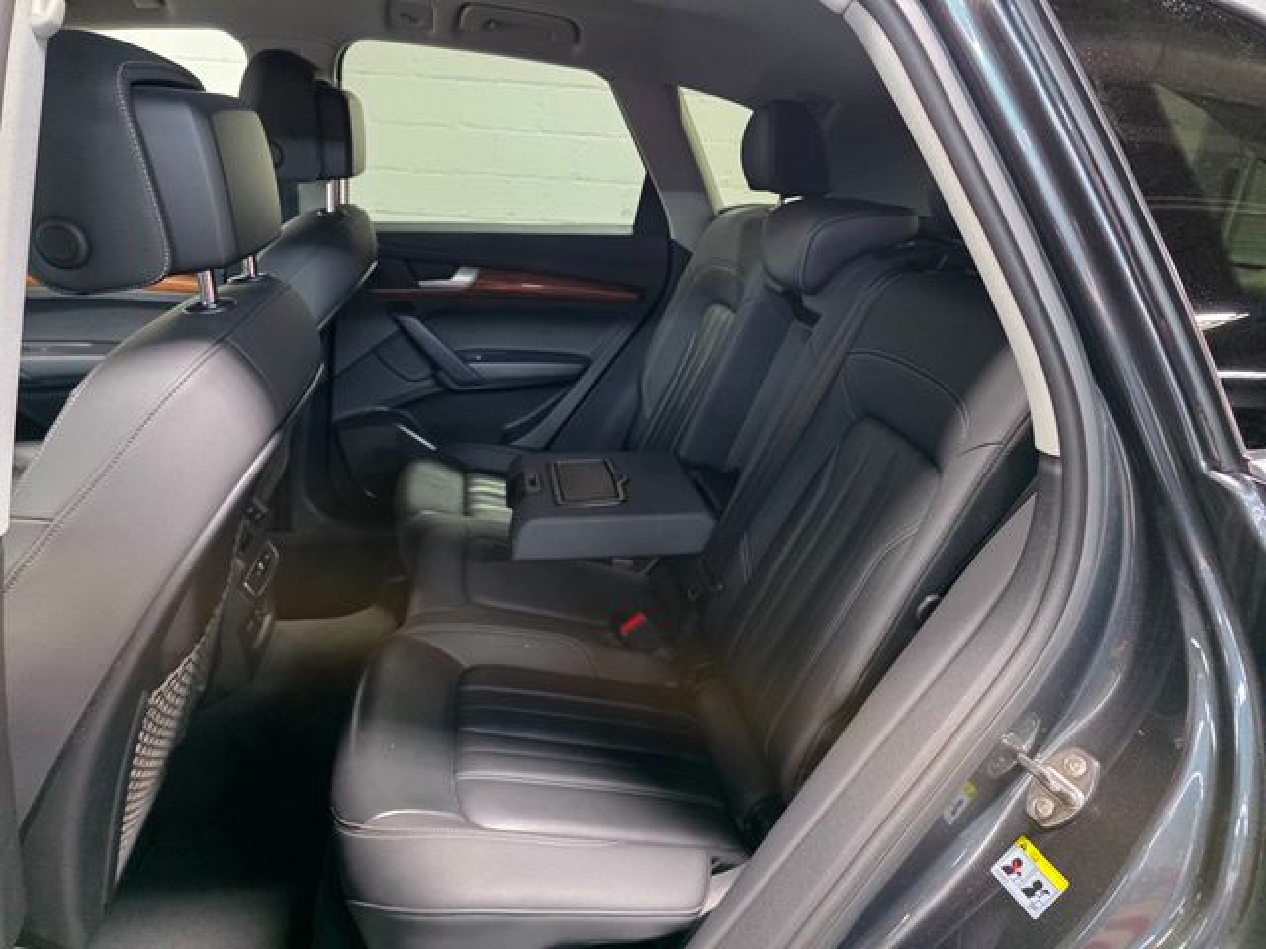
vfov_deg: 58.9
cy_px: 474
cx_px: 633
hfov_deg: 73.9
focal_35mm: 23
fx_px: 841
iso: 1250
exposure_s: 1/120
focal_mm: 6.3
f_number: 1.7
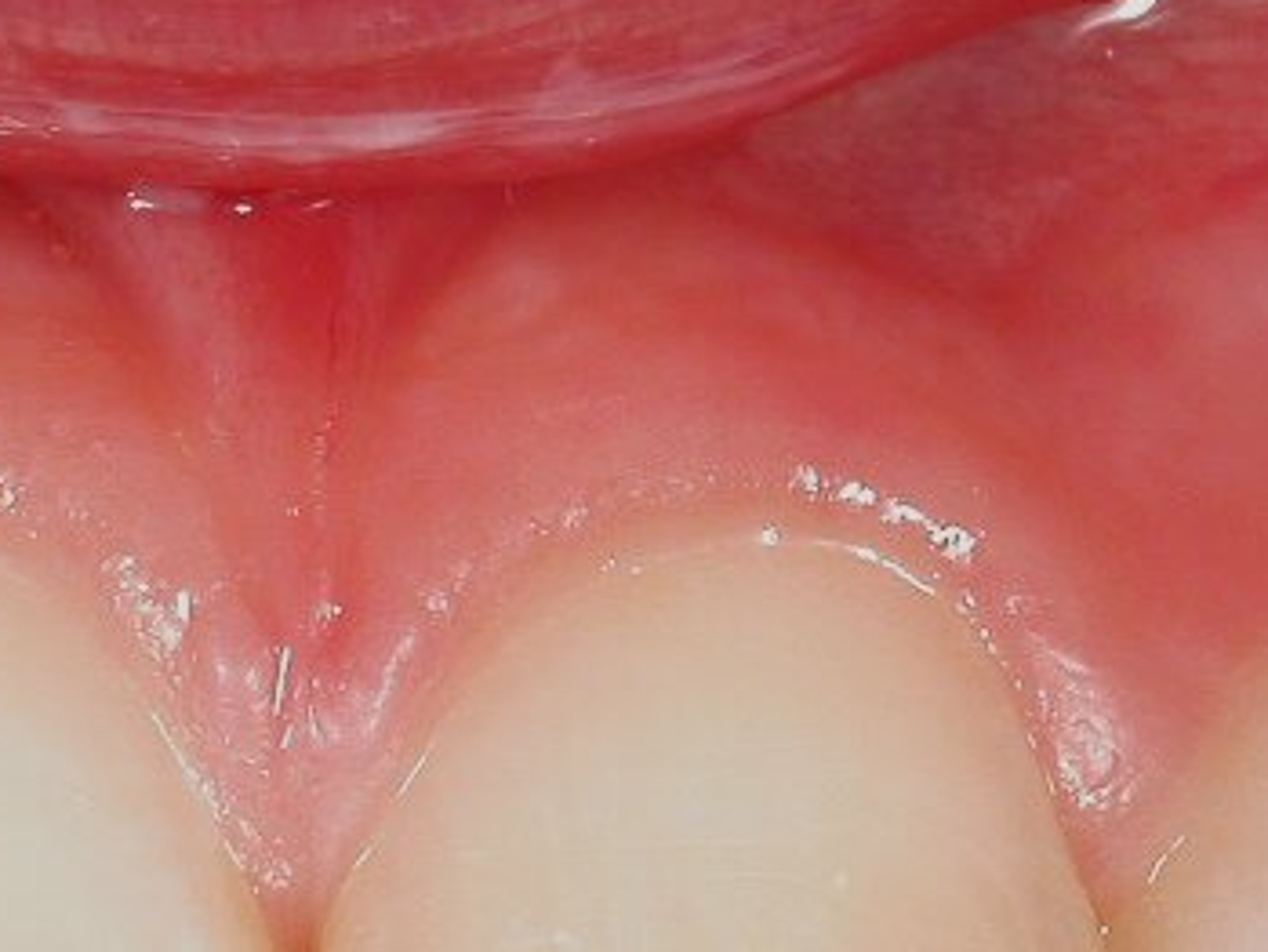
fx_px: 12678
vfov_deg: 4.3
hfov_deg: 5.7
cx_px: 298
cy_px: 923
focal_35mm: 346
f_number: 9.8
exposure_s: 1/60.3
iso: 100
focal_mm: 24.4
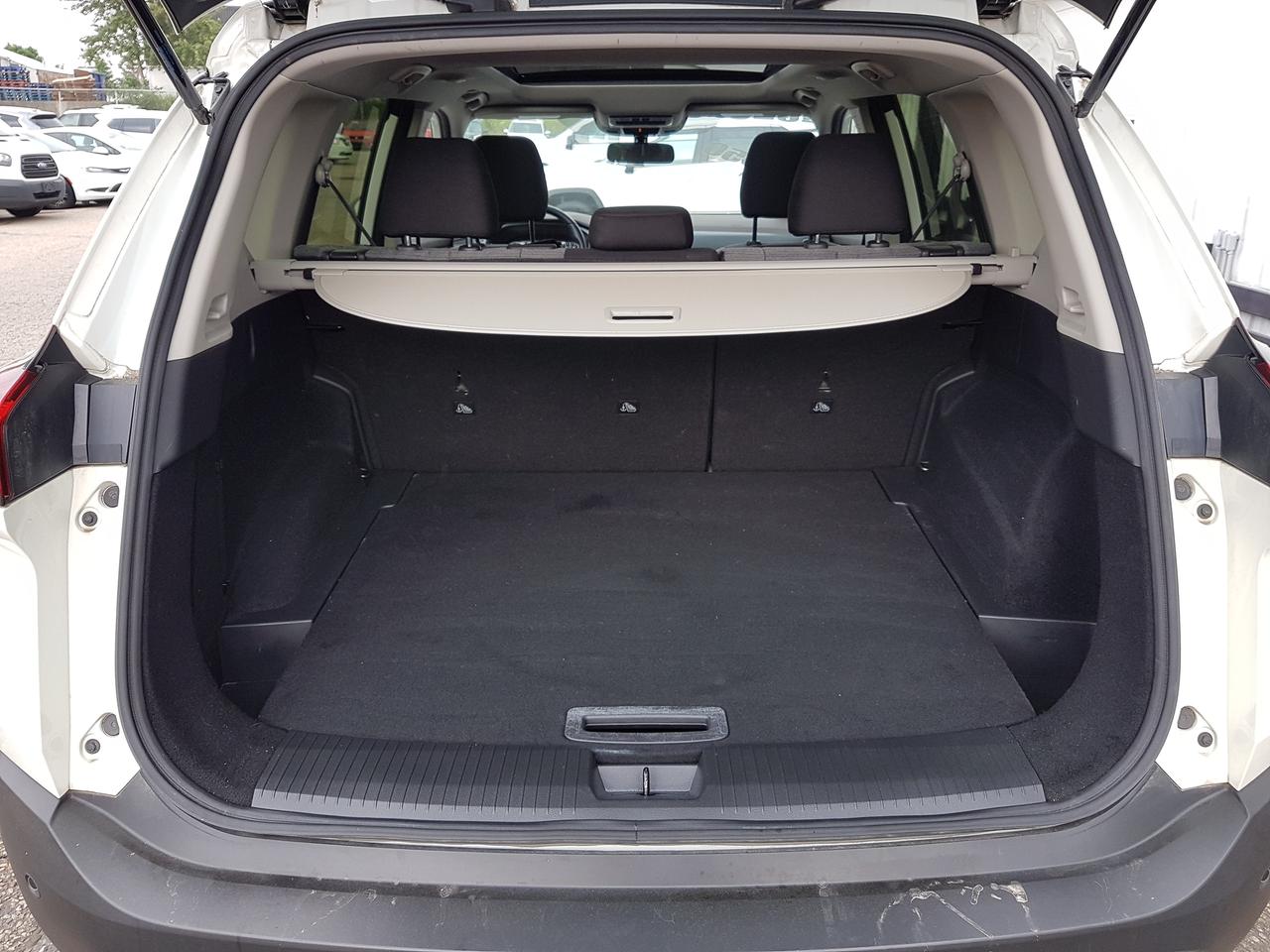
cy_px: 476
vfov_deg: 53.1
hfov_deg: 67.3
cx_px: 635
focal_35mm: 26
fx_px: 954
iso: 50
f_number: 1.7
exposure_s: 1/100
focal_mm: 4.2
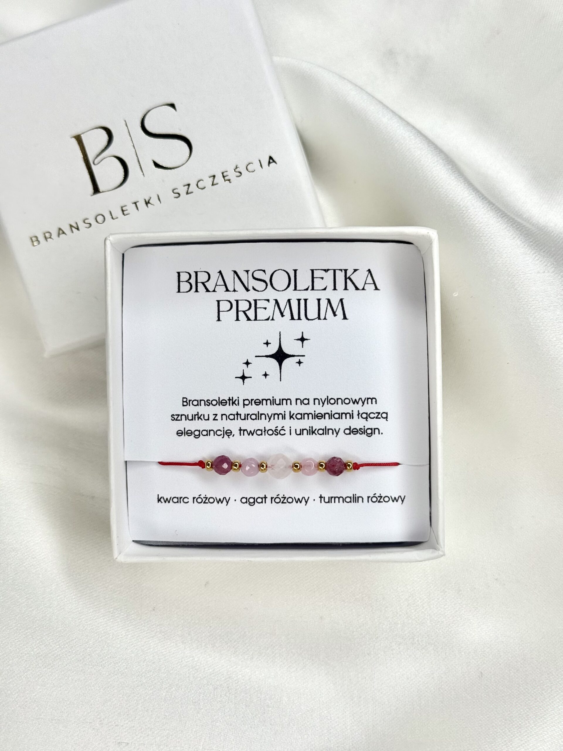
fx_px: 1041
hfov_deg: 30.3
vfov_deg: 39.7
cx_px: 282
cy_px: 376
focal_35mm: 48
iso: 64
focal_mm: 6.76
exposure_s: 1/1167
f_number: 1.78
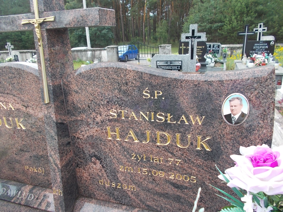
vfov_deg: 53.1
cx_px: 142
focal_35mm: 26
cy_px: 106
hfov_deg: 67.3
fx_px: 213
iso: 80
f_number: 3.2
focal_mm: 4.6
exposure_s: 1/125
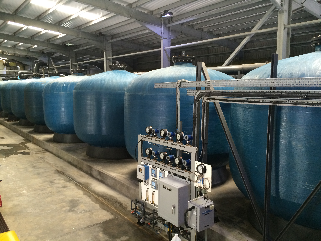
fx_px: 269
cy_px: 120
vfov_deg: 48.2
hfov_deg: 61.7
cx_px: 160
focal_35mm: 29
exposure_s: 1/30
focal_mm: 4.15
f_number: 2.2
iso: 160
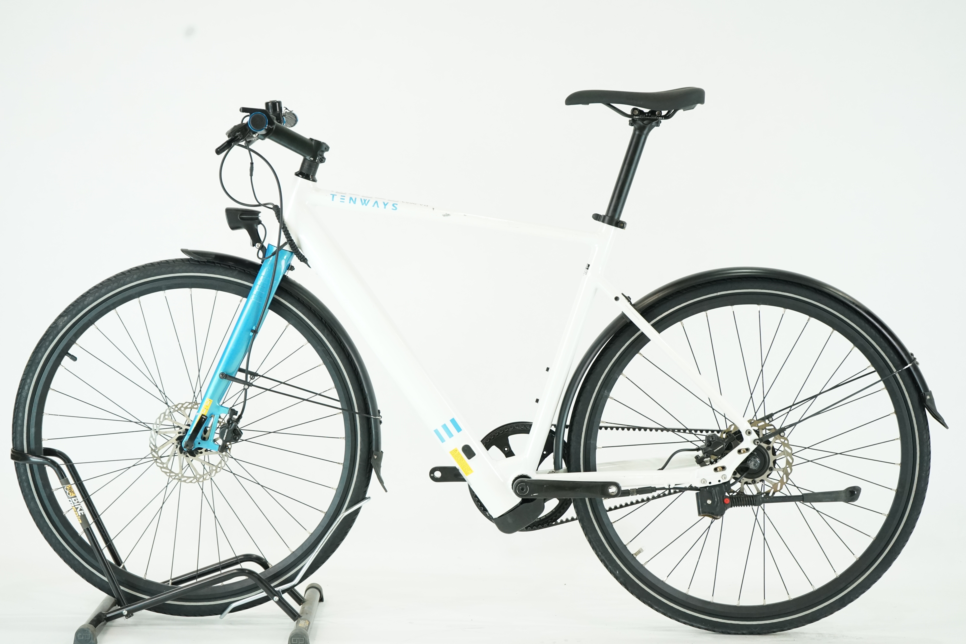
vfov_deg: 19.7
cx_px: 483
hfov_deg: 29.2
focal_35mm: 69
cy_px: 322
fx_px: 1851
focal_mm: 69
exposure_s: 1/200
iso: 2000
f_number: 5.6
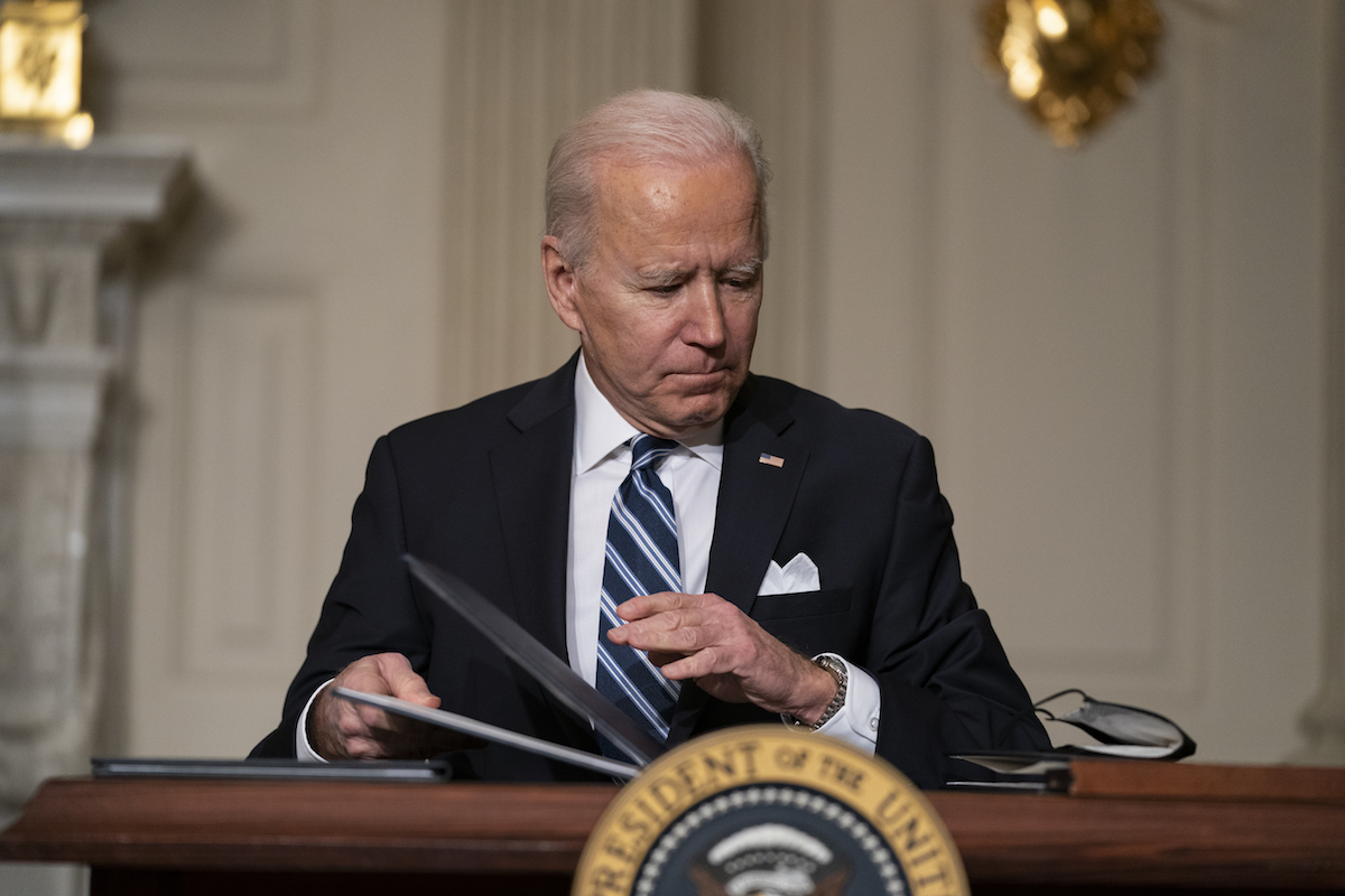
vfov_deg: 11.5
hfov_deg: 17.2
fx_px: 4446
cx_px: 672
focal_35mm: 119
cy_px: 448
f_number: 2.8
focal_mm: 119
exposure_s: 1/500
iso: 2000
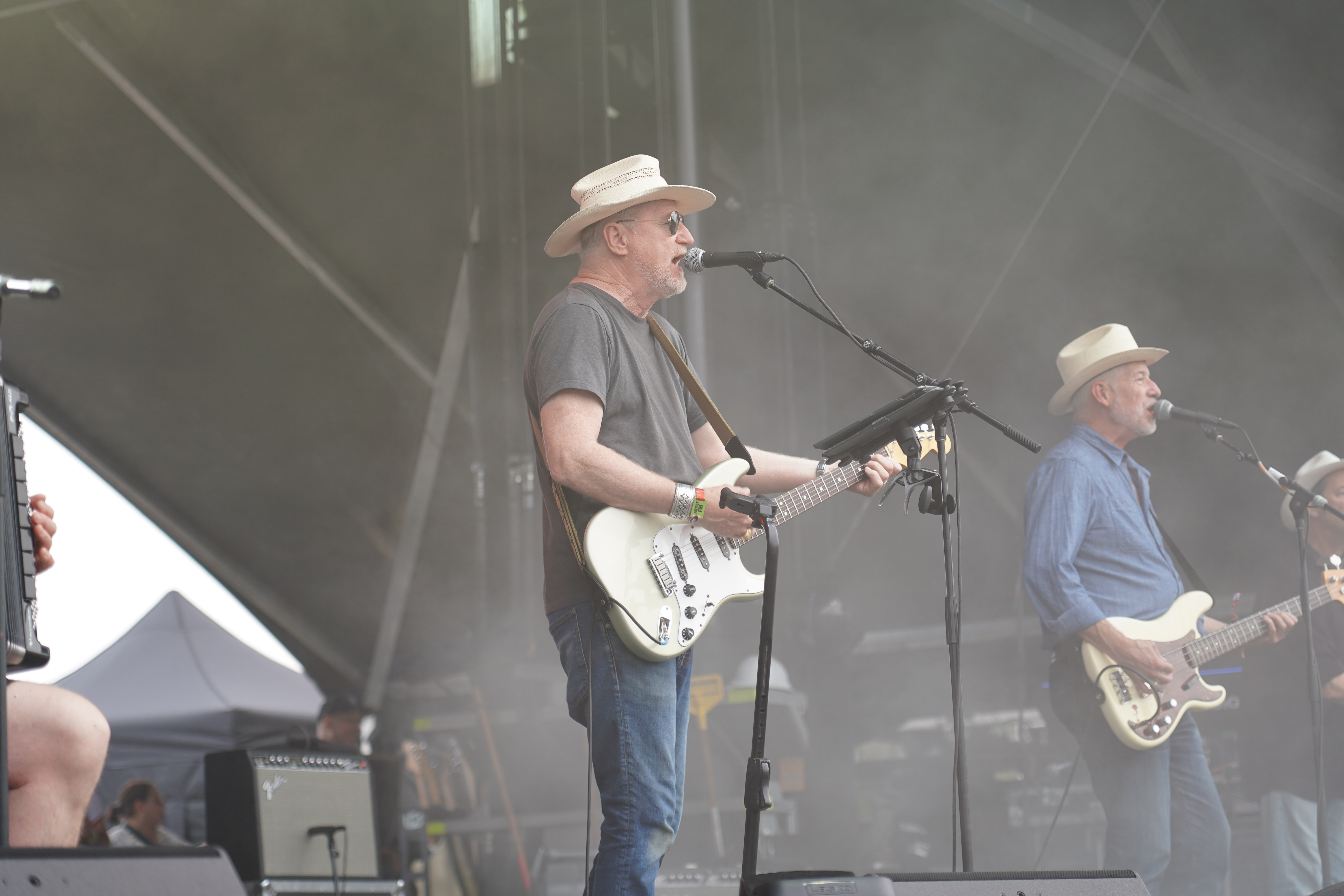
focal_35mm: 105
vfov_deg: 13.0
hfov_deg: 19.5
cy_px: 448
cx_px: 672
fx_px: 3920
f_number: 4
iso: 160
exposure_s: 1/160
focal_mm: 105
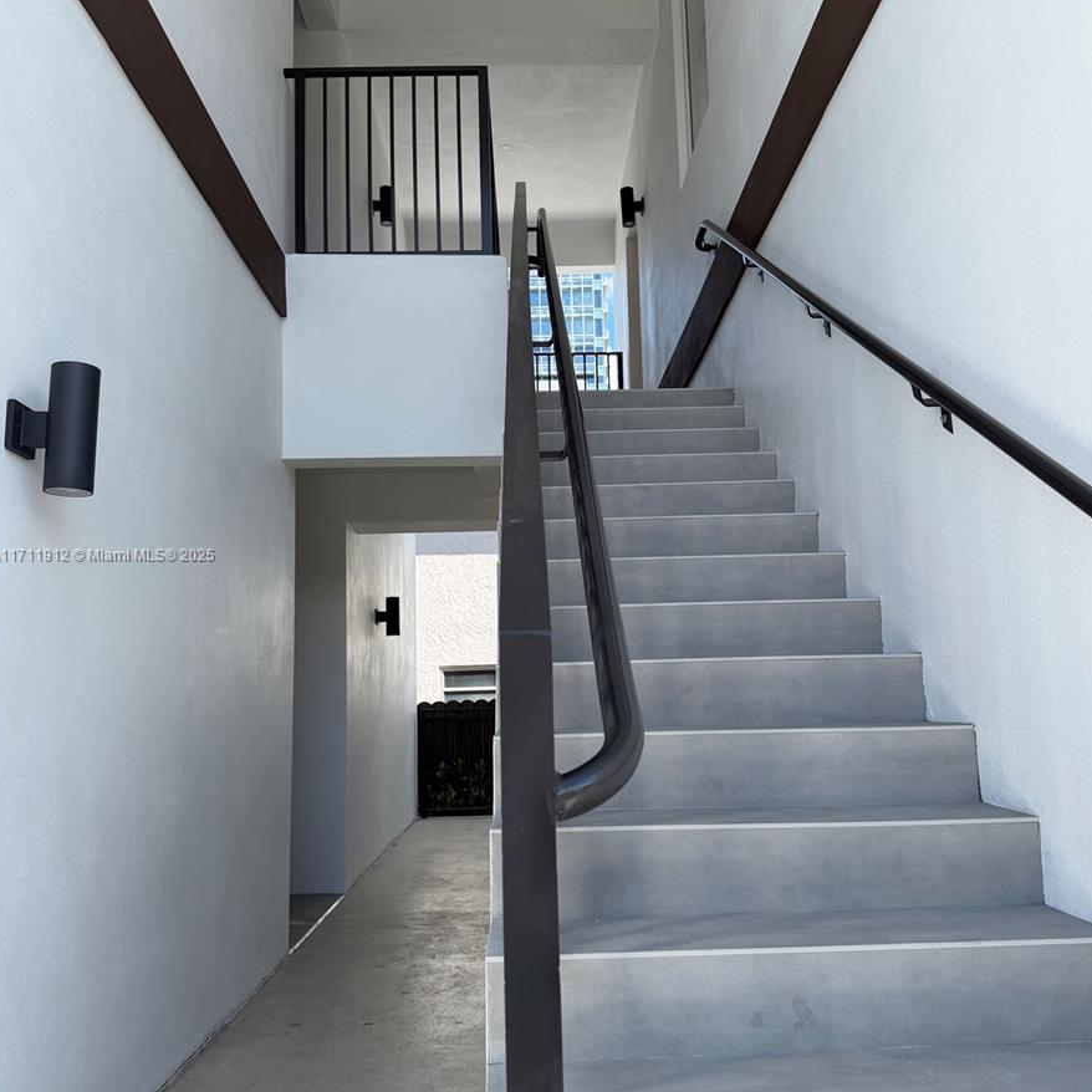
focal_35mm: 29
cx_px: 546
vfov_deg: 55.6
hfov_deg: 55.6
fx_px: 1035
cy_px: 556
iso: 100
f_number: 1.78
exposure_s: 1/1727
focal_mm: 6.76
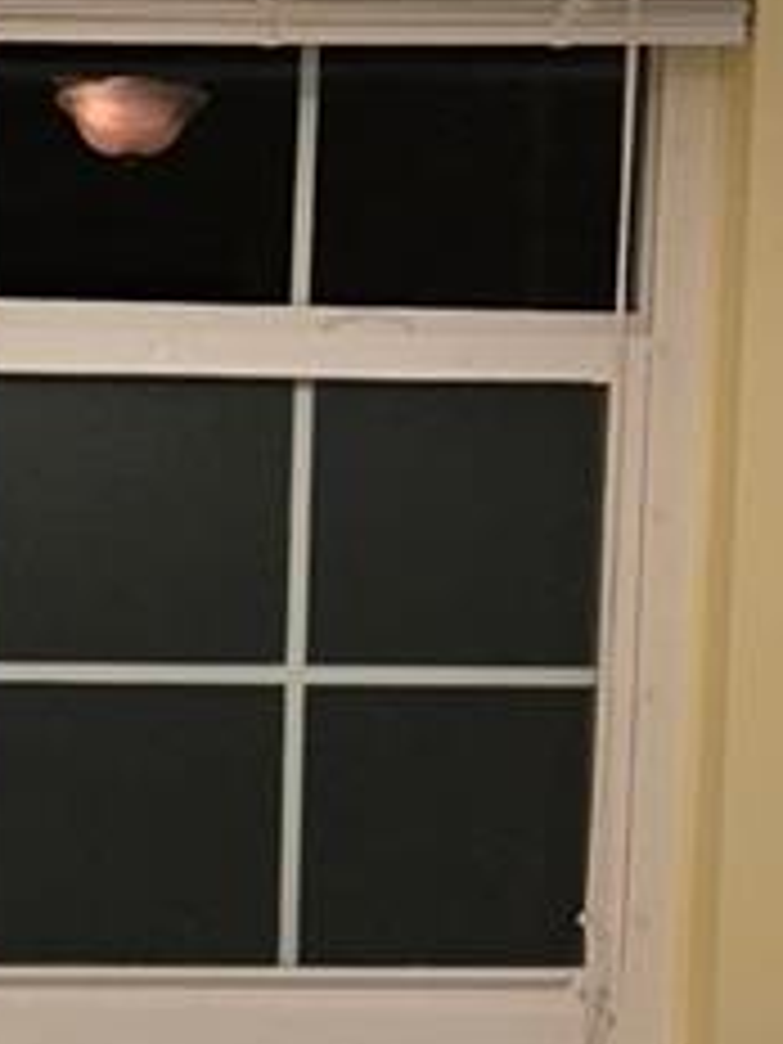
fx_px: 3589
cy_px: 828
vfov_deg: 16.4
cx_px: -130
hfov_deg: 12.2
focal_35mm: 119
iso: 400
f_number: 1.8
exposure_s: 1/120
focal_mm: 5.4
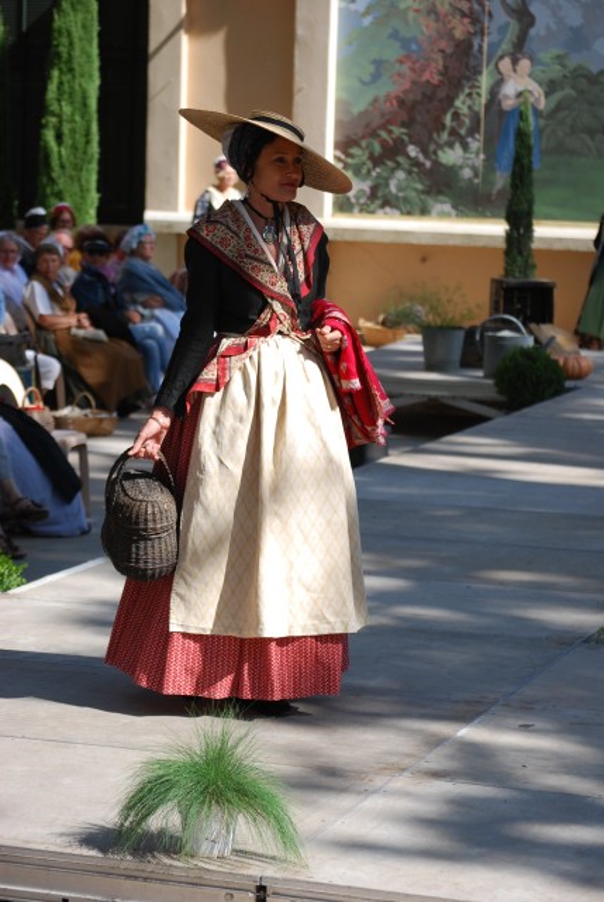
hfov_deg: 13.1
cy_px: 451
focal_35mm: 105
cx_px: 302
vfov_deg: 19.4
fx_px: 2632
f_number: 5.6
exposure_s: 1/500
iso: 160
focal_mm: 70
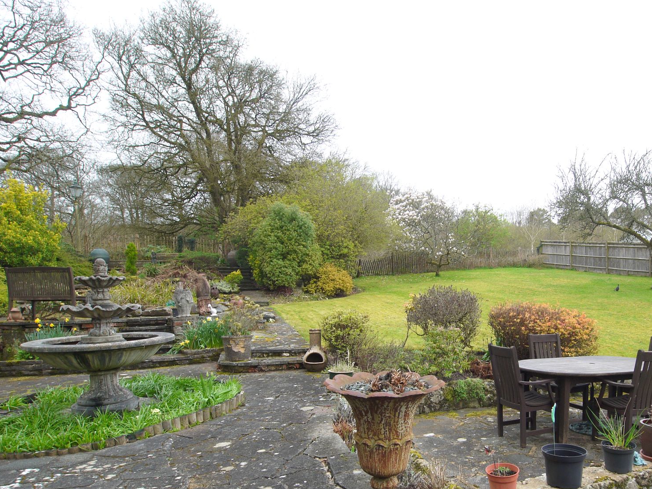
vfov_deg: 54.1
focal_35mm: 25
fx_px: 471
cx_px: 423
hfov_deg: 67.9
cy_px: 313
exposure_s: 1/125
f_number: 5
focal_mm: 9
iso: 100
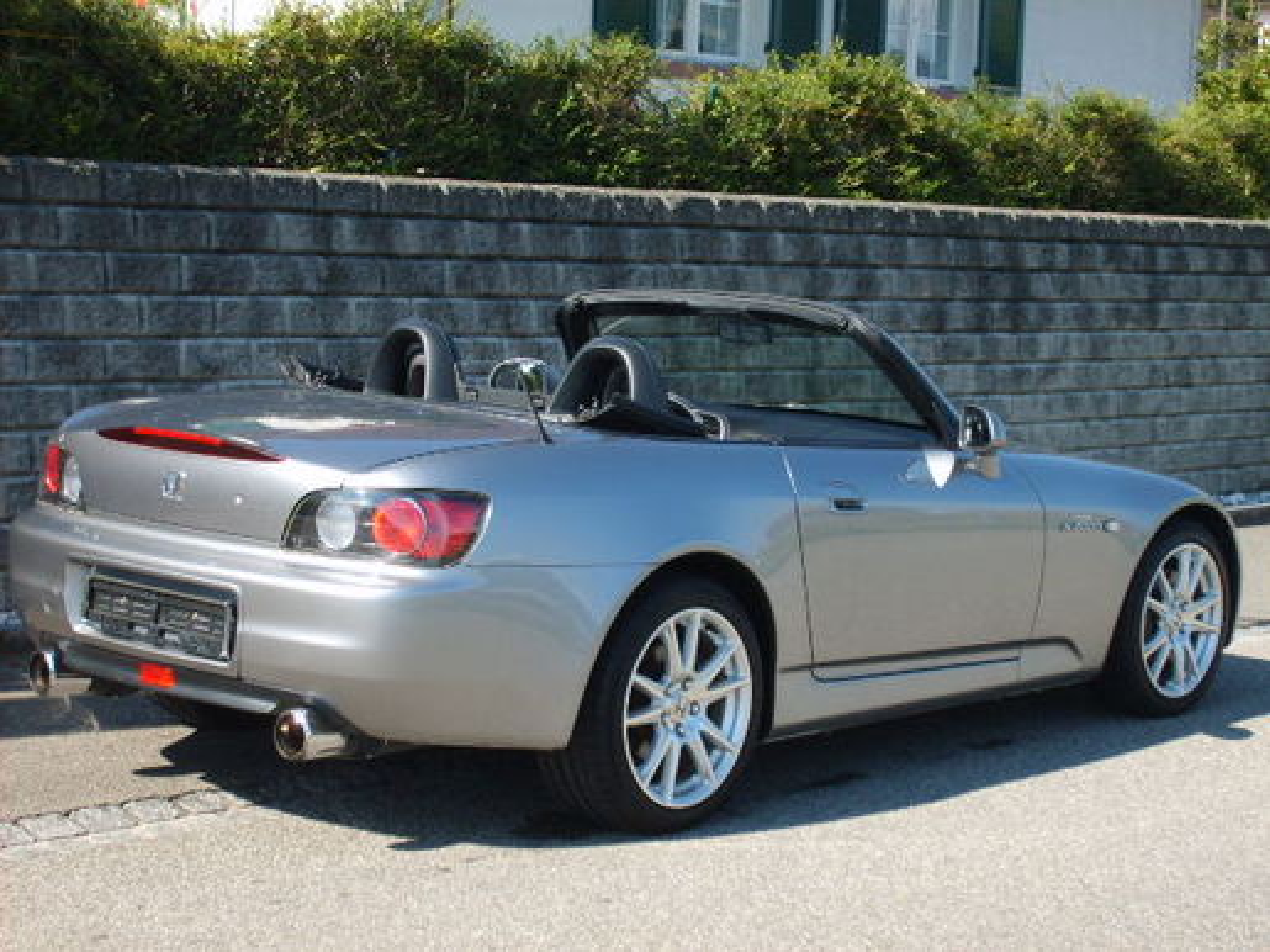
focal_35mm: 72
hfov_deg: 27.0
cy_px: 476
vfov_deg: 20.4
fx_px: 2641
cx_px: 635
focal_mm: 12
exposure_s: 1/350
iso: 50
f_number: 3.9
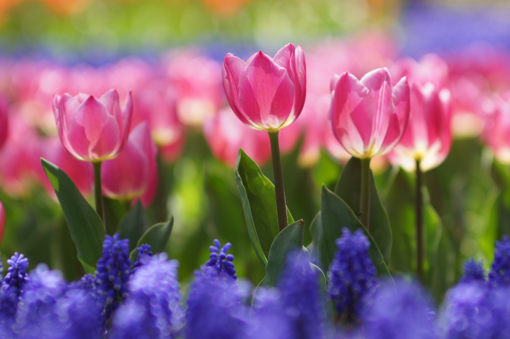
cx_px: 270
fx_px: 2250
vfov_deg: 8.6
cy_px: 168
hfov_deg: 12.9
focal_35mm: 159
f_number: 3.2
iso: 100
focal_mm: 100
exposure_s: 1/500
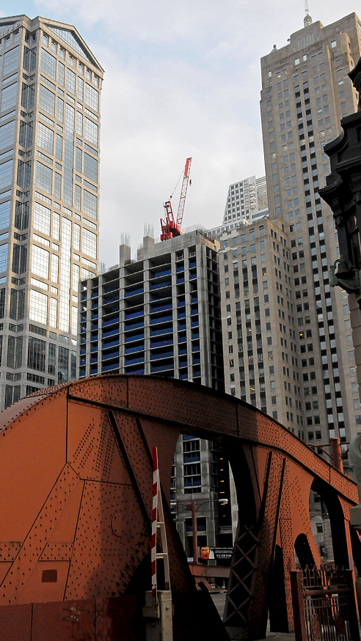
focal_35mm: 42
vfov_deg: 48.4
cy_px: 319
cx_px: 145
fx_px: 715
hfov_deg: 28.3
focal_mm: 26
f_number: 11
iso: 3200
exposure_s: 1/1000
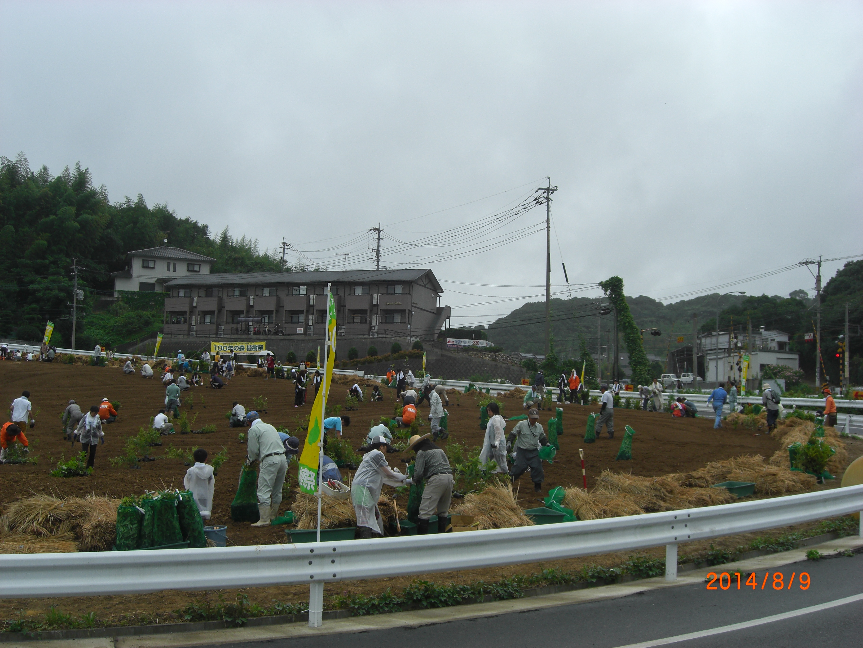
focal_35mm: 38
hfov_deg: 49.0
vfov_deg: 37.7
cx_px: 432
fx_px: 947
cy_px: 324
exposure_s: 1/640
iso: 80
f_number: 4
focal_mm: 7.9
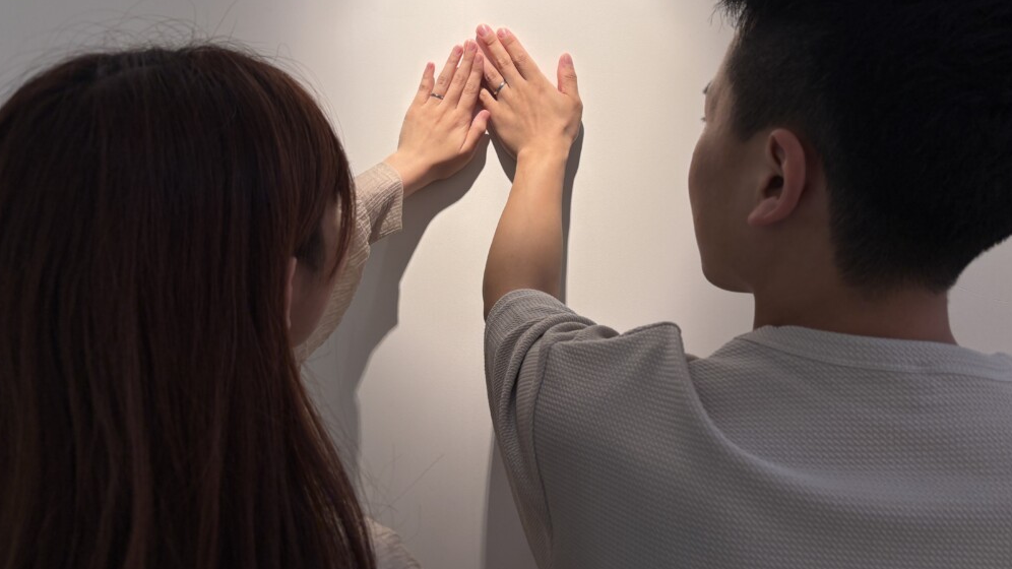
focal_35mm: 29
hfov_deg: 66.1
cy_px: 233
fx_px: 778
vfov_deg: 40.0
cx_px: 510
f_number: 1.6
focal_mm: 5.96
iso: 40
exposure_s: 1/250
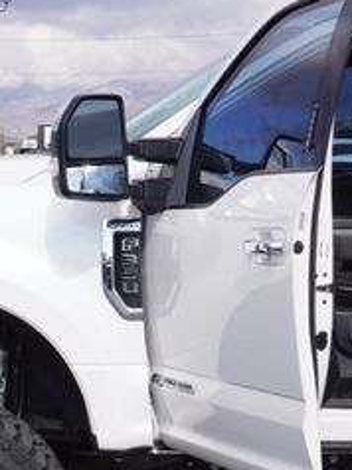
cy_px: 346
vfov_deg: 14.9
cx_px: 269
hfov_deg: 11.2
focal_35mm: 132
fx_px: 1793
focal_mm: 34
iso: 100
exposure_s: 1/125
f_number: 11
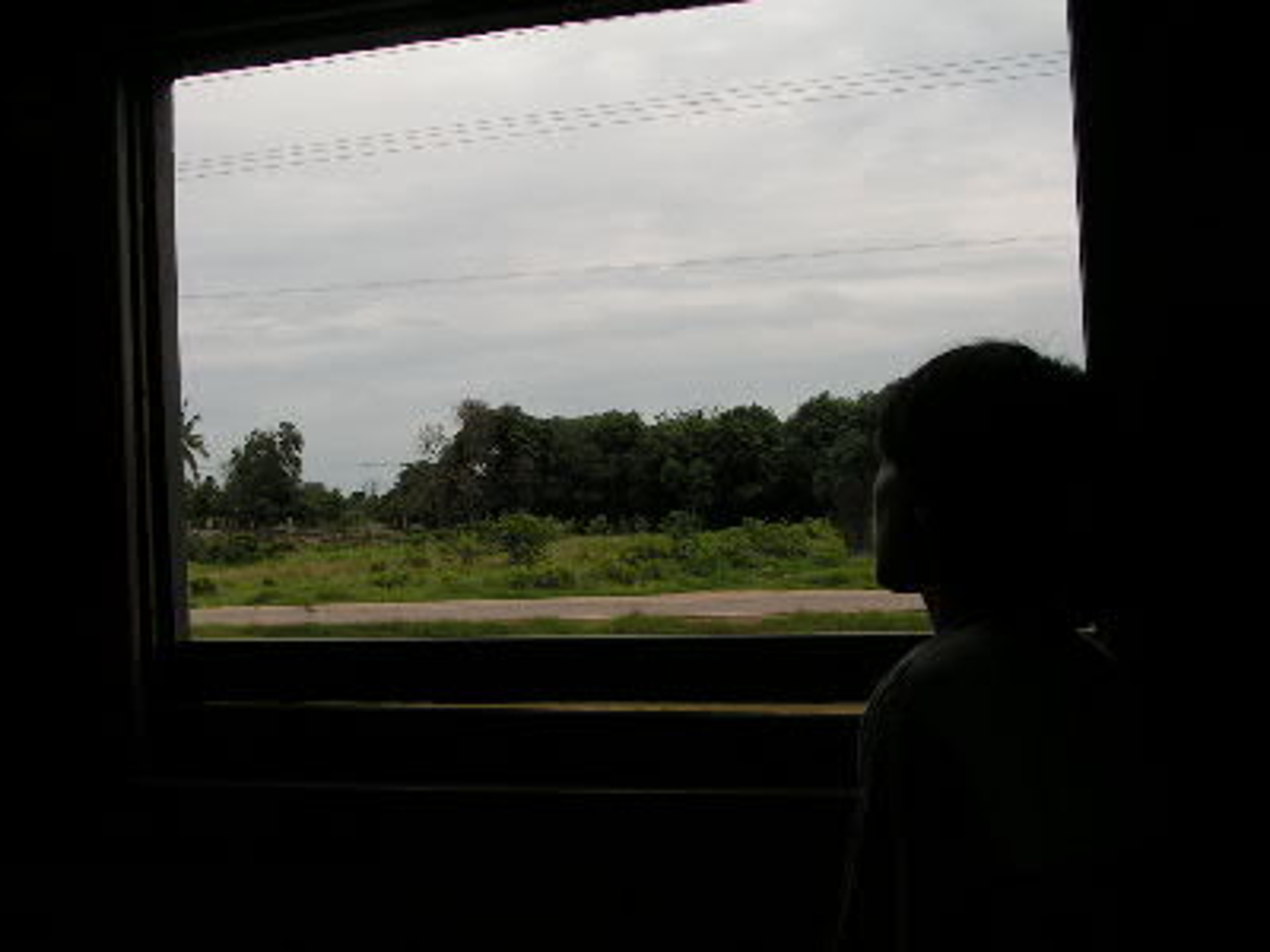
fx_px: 1578
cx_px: 635
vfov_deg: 33.6
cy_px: 476
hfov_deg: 43.9
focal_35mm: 43
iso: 50
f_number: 5.6
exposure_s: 1/160
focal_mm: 6.6
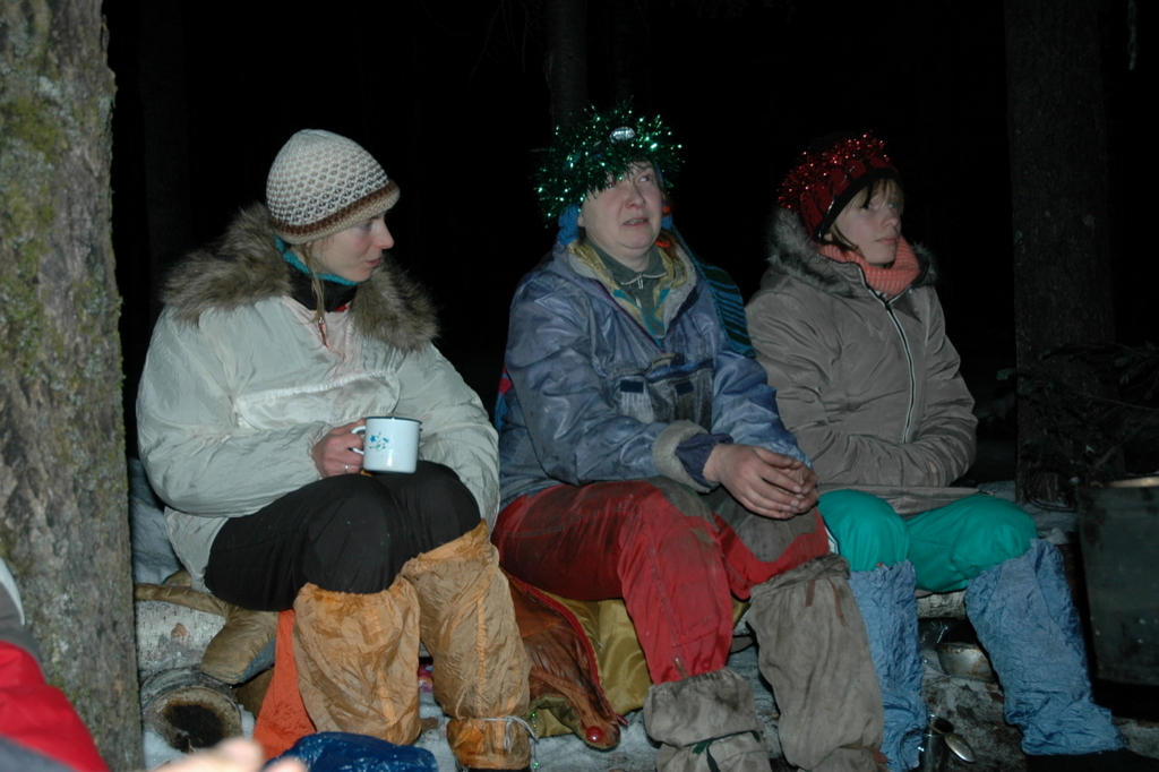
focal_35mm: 44
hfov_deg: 45.0
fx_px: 1400
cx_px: 580
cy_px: 386
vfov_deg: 30.8
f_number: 4
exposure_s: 1/80
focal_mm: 29
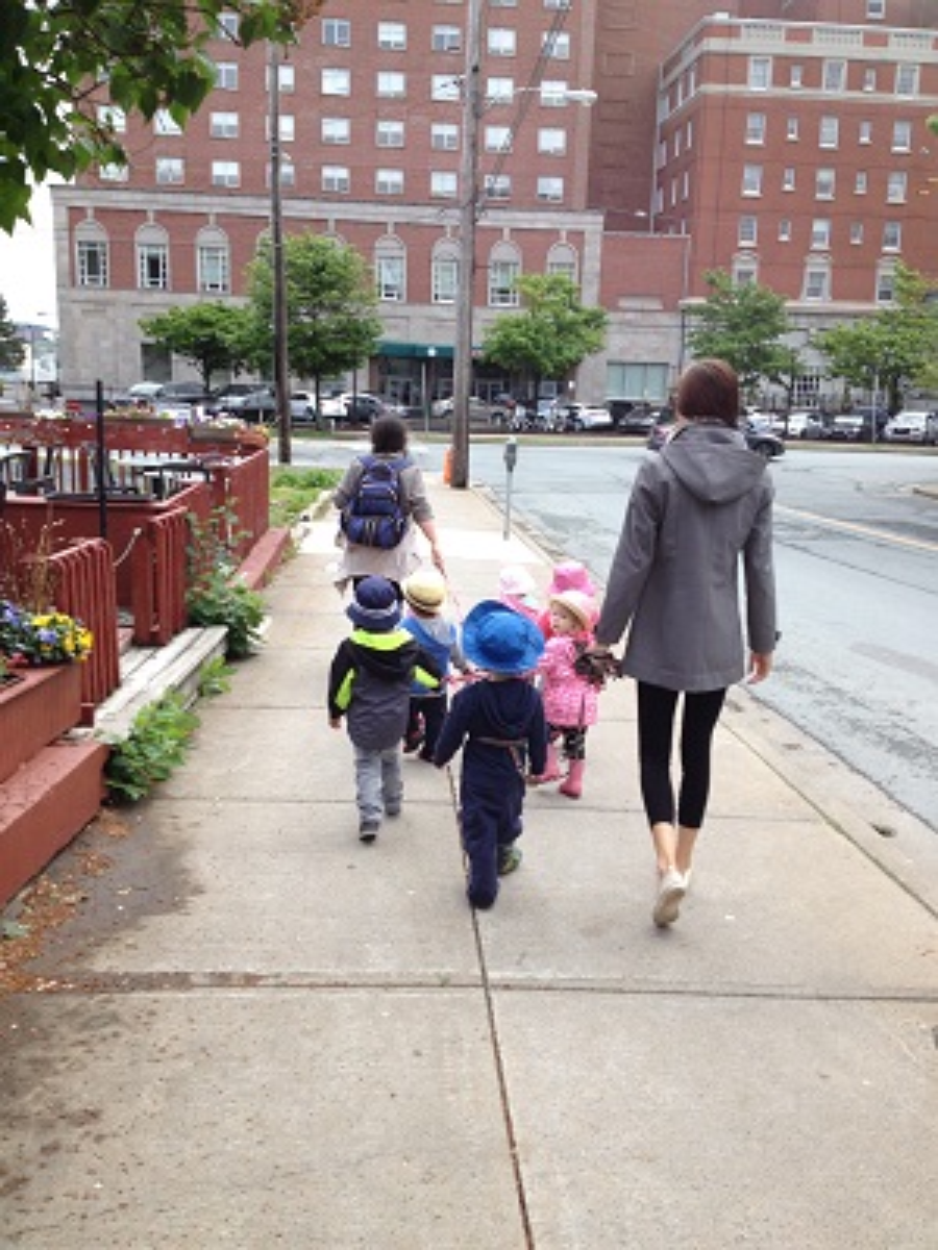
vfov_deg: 52.6
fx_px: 1265
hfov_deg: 40.7
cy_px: 625
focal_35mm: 35
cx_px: 469
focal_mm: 4.28
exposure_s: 1/541
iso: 50
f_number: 2.4
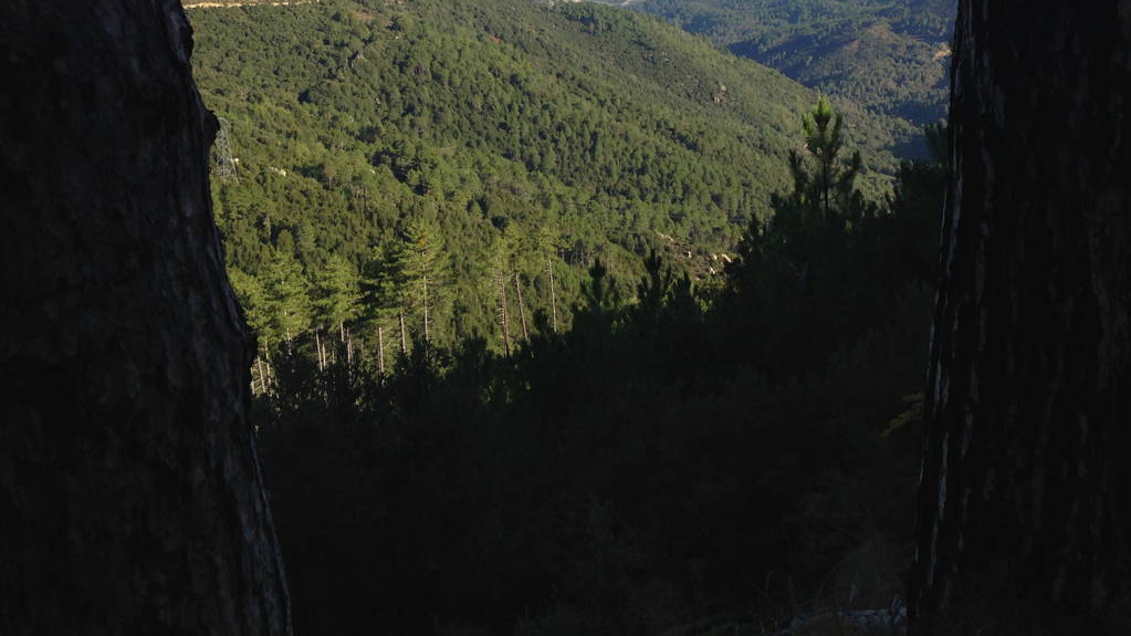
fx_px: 1349
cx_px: 681
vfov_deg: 26.1
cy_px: 138
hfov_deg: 45.2
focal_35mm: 45
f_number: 2.4
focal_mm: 4.12
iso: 50
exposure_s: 1/797
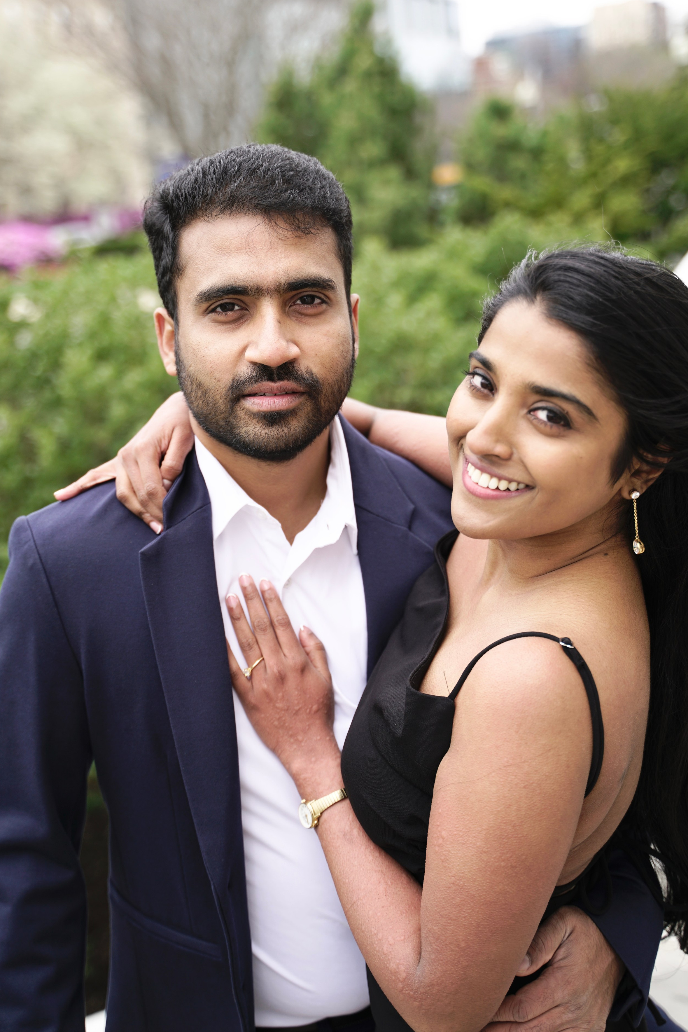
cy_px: 487
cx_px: 335
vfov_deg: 38.9
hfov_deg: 26.5
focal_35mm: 51
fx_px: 1461
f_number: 2.8
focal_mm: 47
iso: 100
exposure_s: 1/500
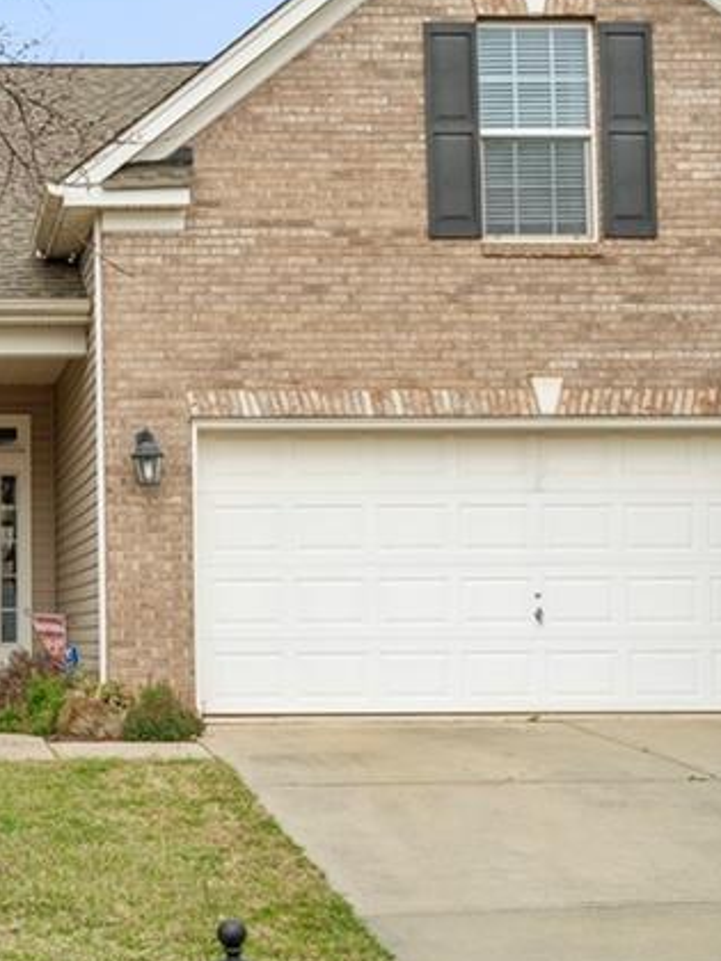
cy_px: 198
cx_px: -60
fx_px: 1694
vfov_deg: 30.9
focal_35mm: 61
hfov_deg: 22.7
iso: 100
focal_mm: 26
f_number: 10
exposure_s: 1/125
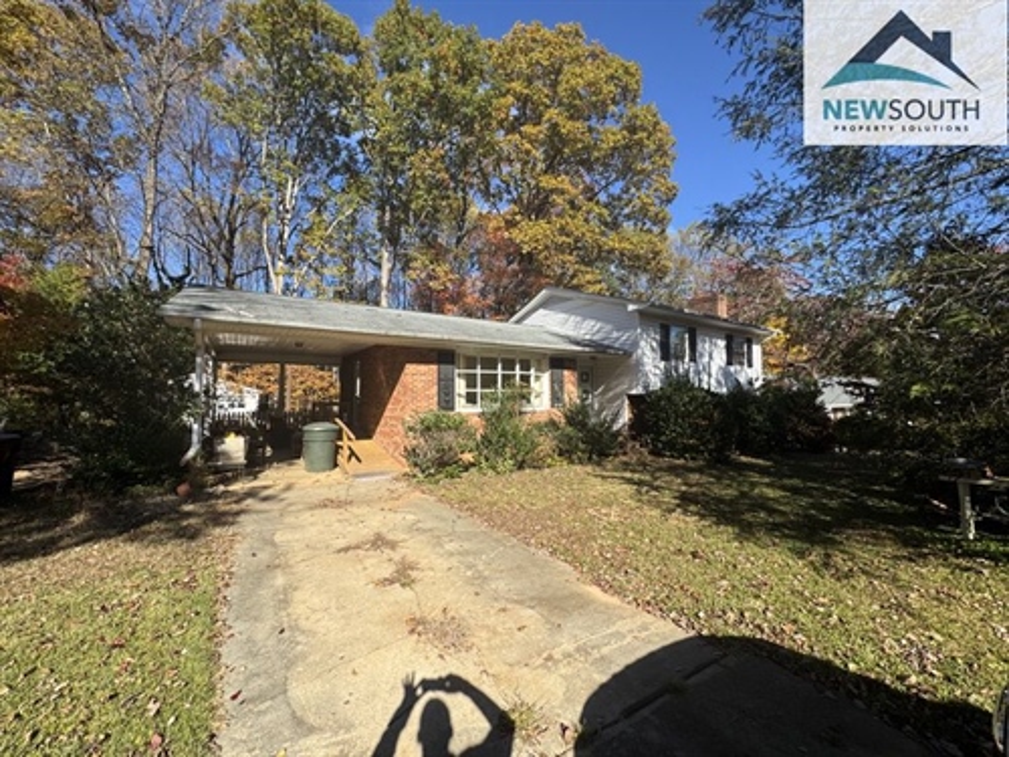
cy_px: 378
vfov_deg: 85.7
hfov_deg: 102.1
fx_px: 408
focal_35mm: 14
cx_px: 504
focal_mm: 2.22
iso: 50
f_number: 2.2
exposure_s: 1/1256
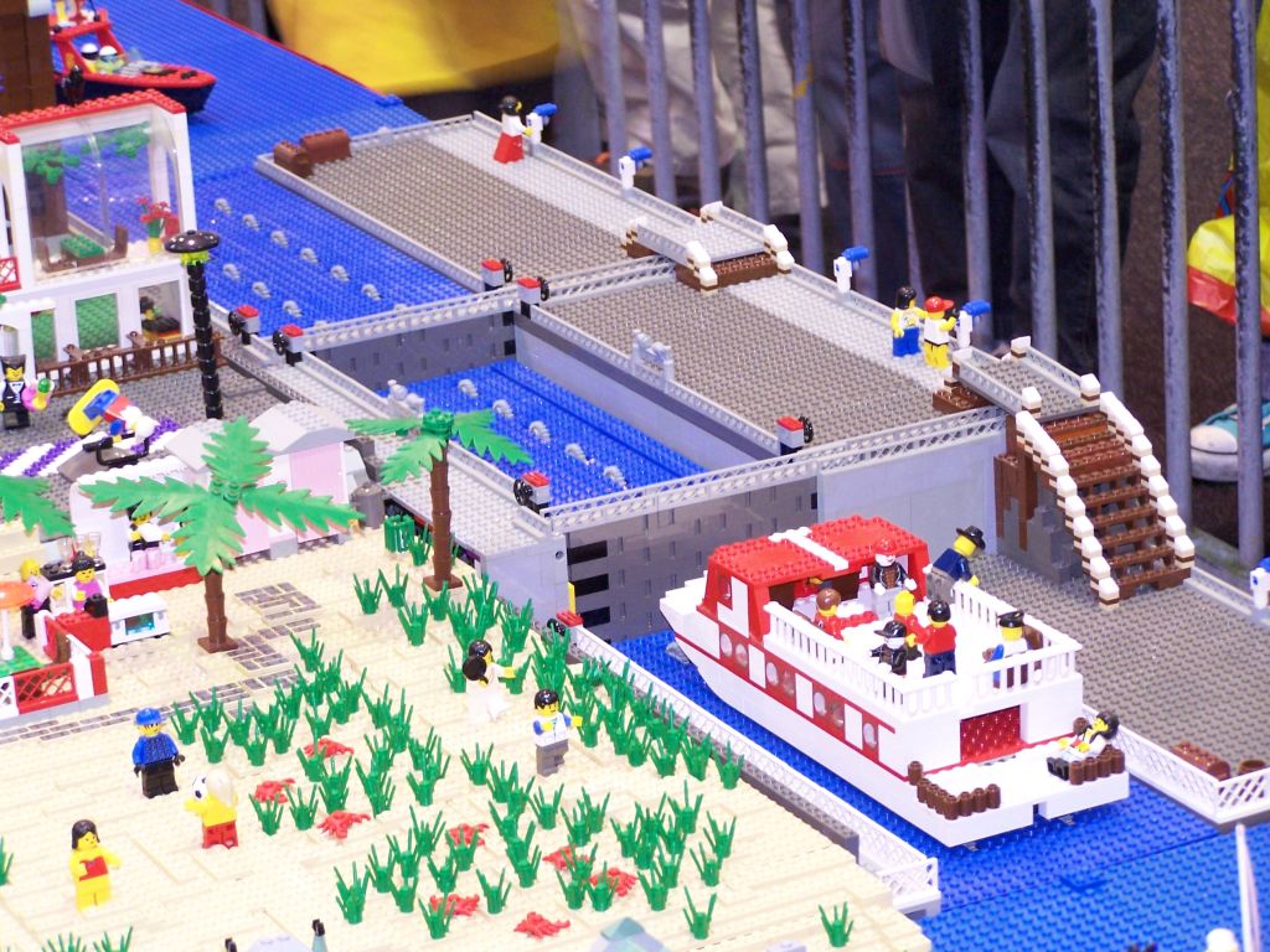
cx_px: 635
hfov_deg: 16.8
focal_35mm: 117
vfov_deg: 12.7
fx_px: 4293
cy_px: 476
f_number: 3.2
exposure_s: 1/8
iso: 140
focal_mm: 19.4
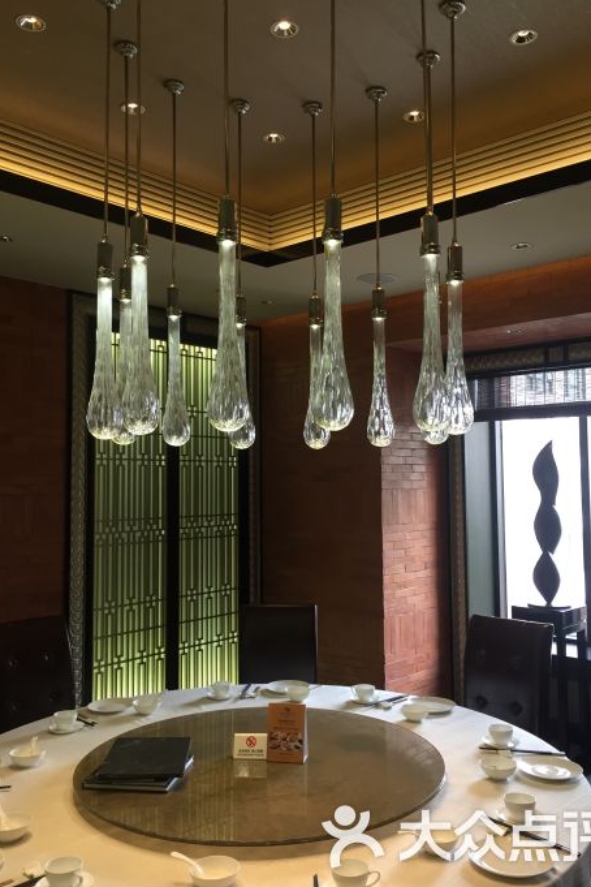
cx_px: 307
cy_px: 448
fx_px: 763
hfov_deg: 42.3
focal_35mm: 31
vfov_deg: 60.3
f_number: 2.2
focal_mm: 4.15
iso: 100
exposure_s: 1/33
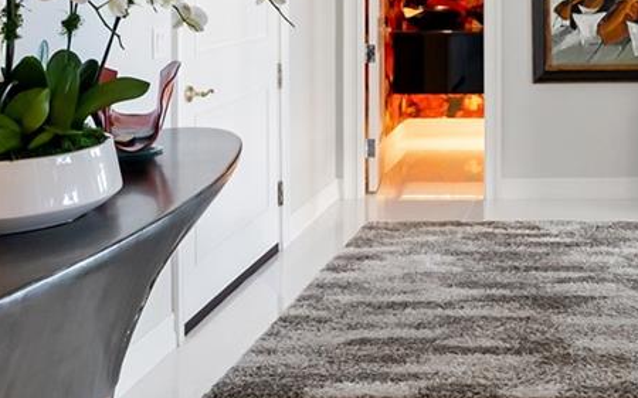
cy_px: 11
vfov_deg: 21.6
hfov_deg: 32.4
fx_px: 1008
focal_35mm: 58
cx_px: 631
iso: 1000
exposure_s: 1/60
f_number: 5
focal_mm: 16
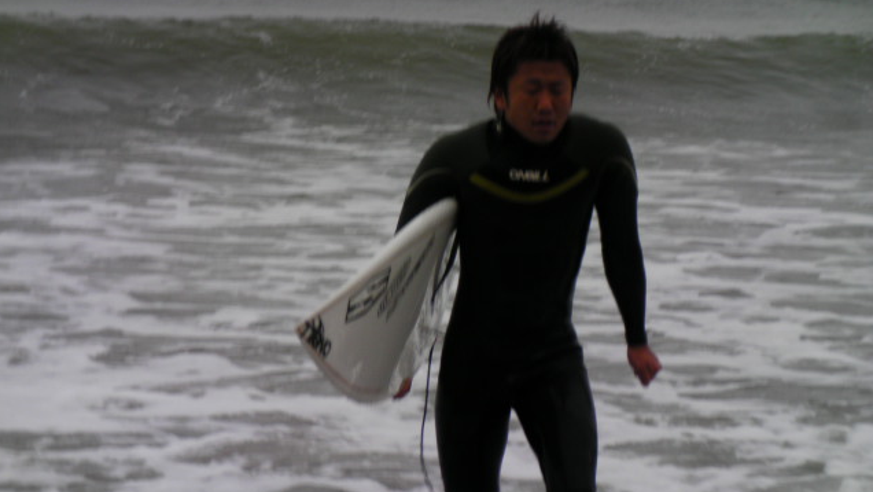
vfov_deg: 7.1
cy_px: 246
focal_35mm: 170
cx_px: 435
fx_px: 3936
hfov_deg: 12.7
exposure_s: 1/88.4
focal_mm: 26
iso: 50
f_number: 4.4
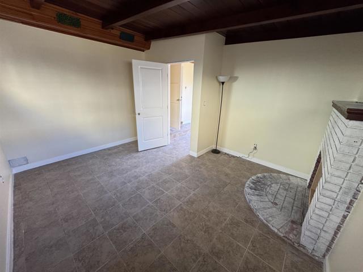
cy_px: 136
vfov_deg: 85.7
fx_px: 147
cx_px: 182
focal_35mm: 14
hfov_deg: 102.1
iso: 250
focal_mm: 2.22
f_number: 2.2
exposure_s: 1/99
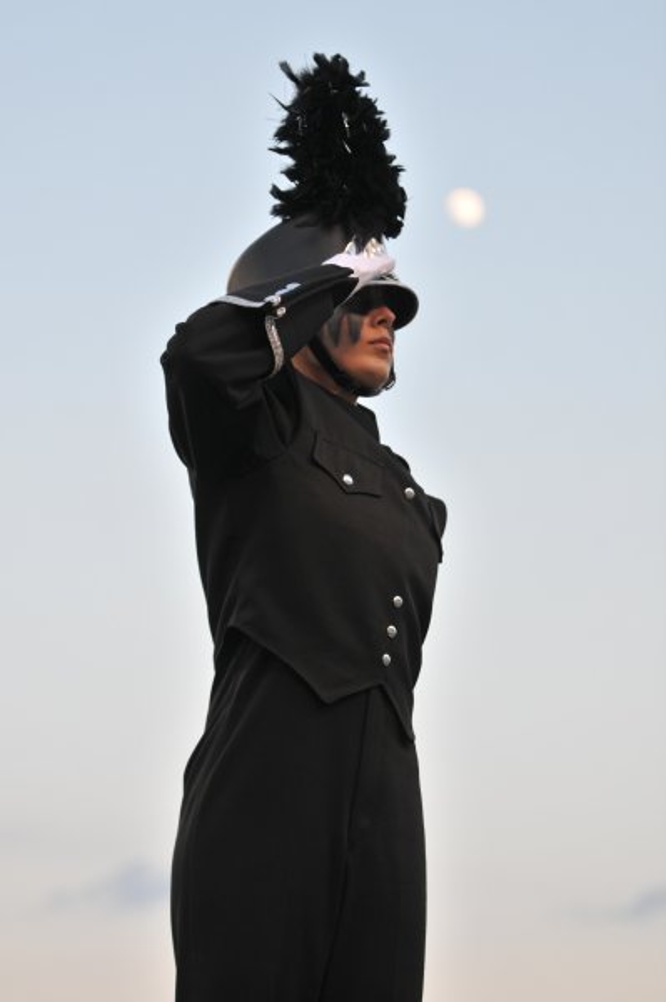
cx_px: 333
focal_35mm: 105
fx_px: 2919
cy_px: 501
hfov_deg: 13.0
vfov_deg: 19.5
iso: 200
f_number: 2.8
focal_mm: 70
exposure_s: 1/200
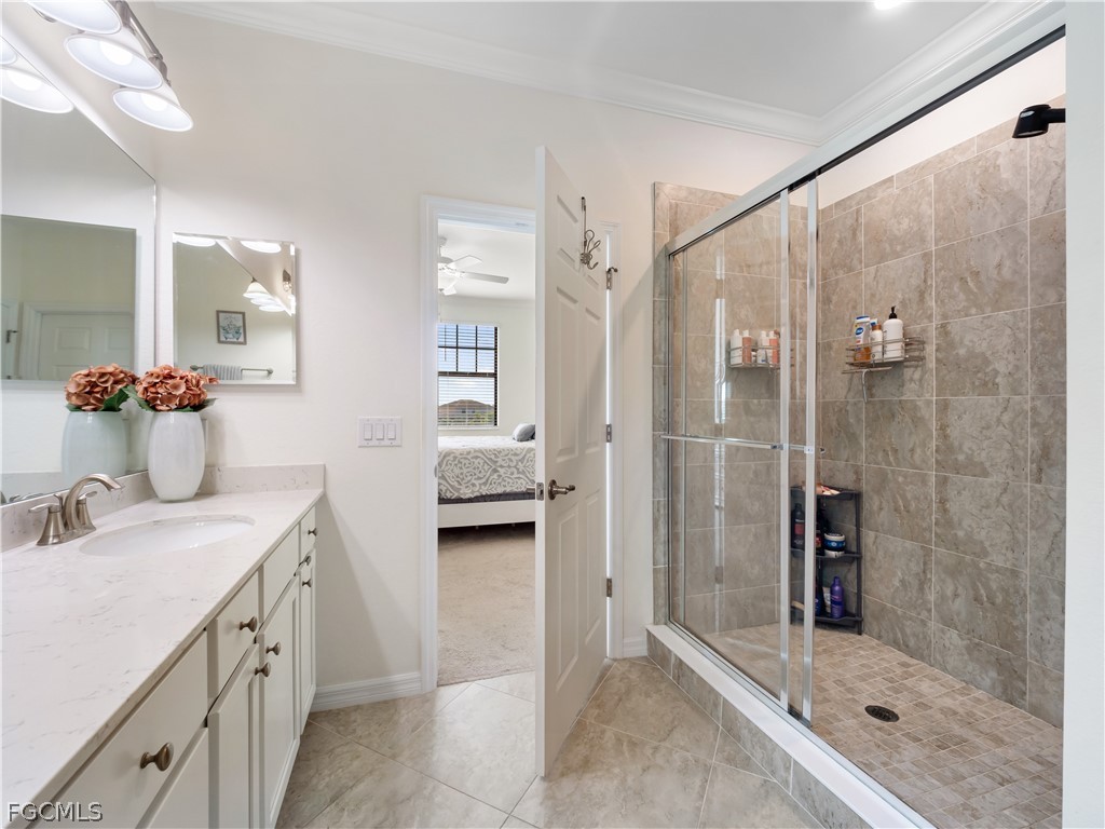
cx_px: 552
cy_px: 414
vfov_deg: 85.7
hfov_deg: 102.1
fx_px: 447
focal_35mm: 14
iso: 200
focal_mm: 7
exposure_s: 1/6
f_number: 7.1
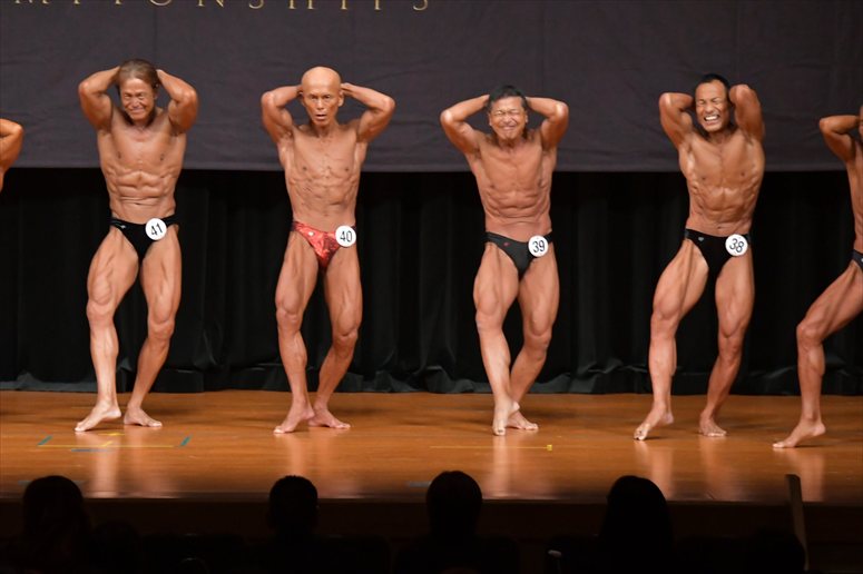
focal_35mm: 217
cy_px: 287
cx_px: 432
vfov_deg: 6.3
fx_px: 5200
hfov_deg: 9.5
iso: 5000
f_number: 5.6
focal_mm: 145
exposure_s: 1/400
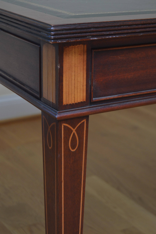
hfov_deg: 16.5
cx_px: 78
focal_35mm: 82
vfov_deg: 24.6
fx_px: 537
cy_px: 117
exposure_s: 1/80
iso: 400
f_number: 5.6
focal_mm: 55
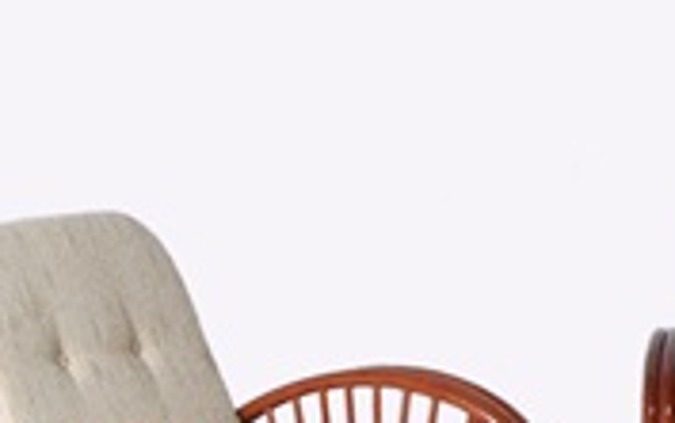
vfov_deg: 6.3
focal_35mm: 210
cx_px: 1030
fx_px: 3867
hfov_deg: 9.7
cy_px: 316
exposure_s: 1/40
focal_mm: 38
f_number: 7.1
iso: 640
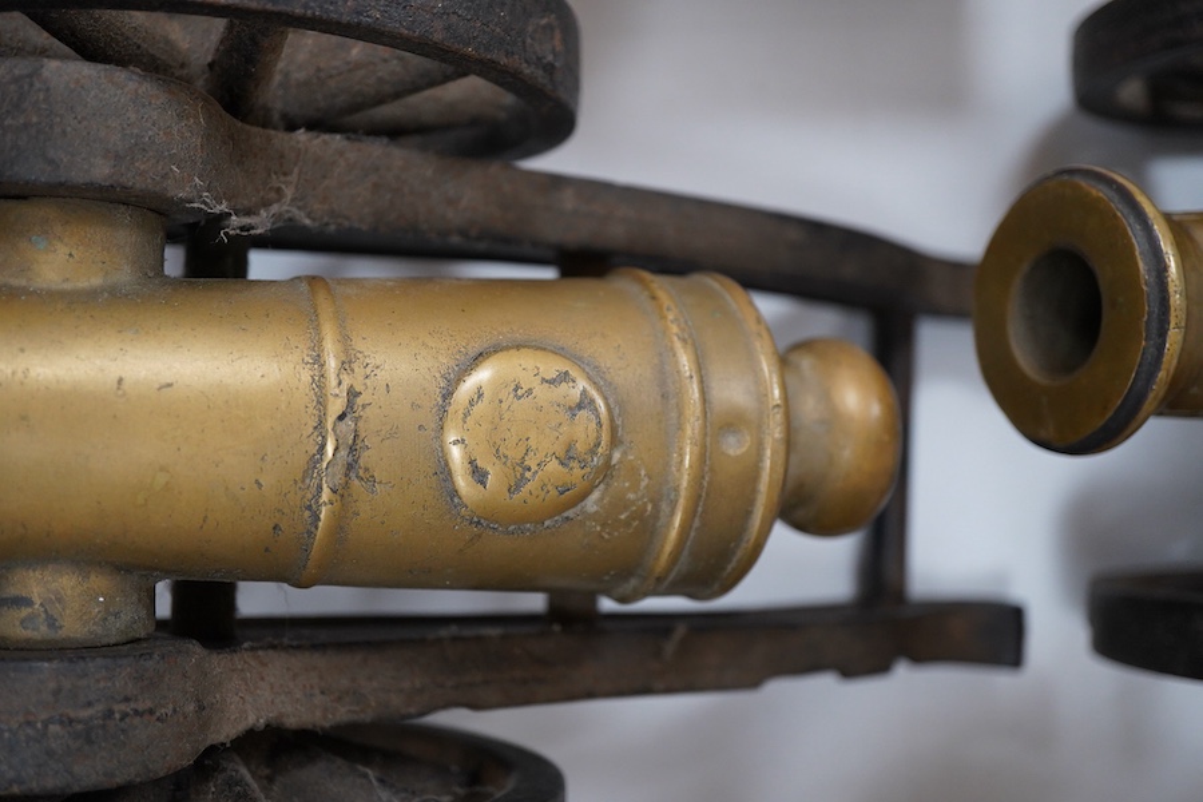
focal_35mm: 45
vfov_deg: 29.9
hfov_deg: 43.6
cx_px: 602
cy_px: 401
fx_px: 1504
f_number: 3.5
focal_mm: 30
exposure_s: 1/125
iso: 1250
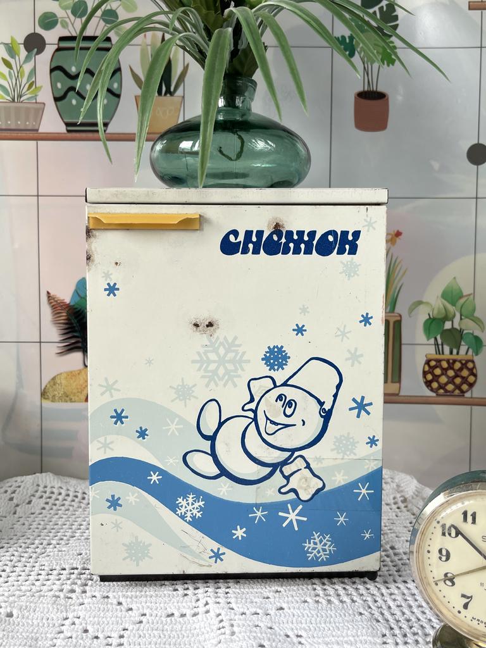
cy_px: 324
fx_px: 468
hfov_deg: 54.9
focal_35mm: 25
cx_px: 243
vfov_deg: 69.4
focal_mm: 5.1
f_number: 1.6
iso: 32
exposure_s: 1/379
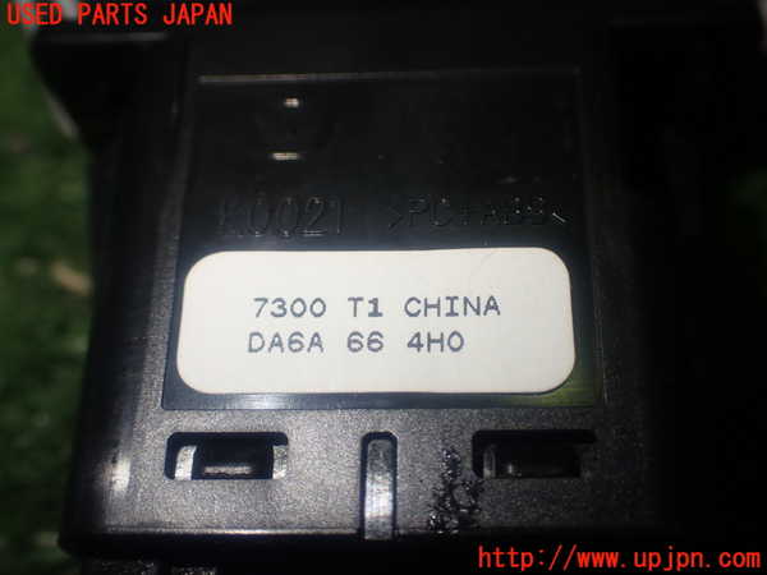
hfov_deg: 42.9
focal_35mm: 44
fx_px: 975
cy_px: 288
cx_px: 384
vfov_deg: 32.9
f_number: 2.9
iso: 125
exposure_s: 1/80
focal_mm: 7.84
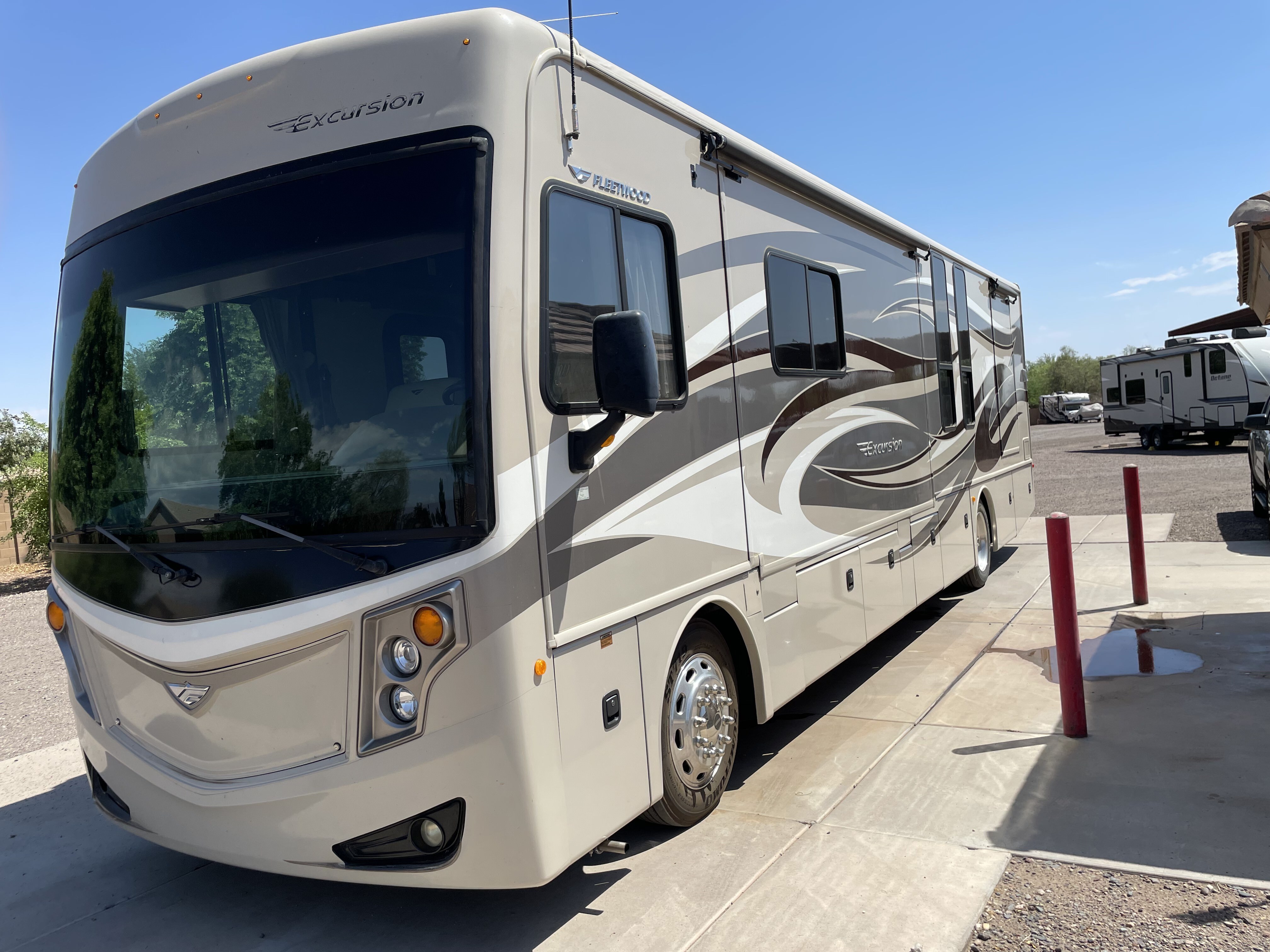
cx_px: 635
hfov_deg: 67.3
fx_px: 954
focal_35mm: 26
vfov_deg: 53.1
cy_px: 476
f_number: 1.6
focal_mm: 4.2
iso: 32
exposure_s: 1/4000
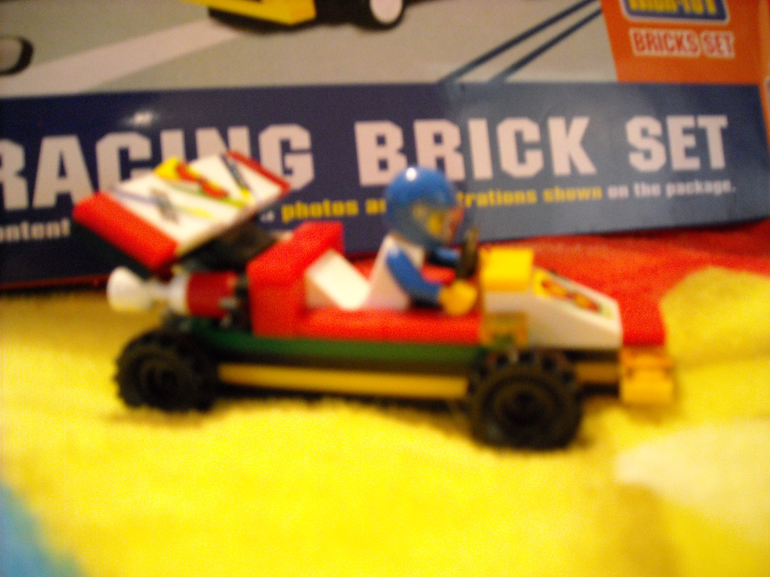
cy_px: 288
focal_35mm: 35
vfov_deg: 40.7
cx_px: 385
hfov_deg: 52.6
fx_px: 779
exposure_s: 1/8
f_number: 2.8
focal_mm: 5.7
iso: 541
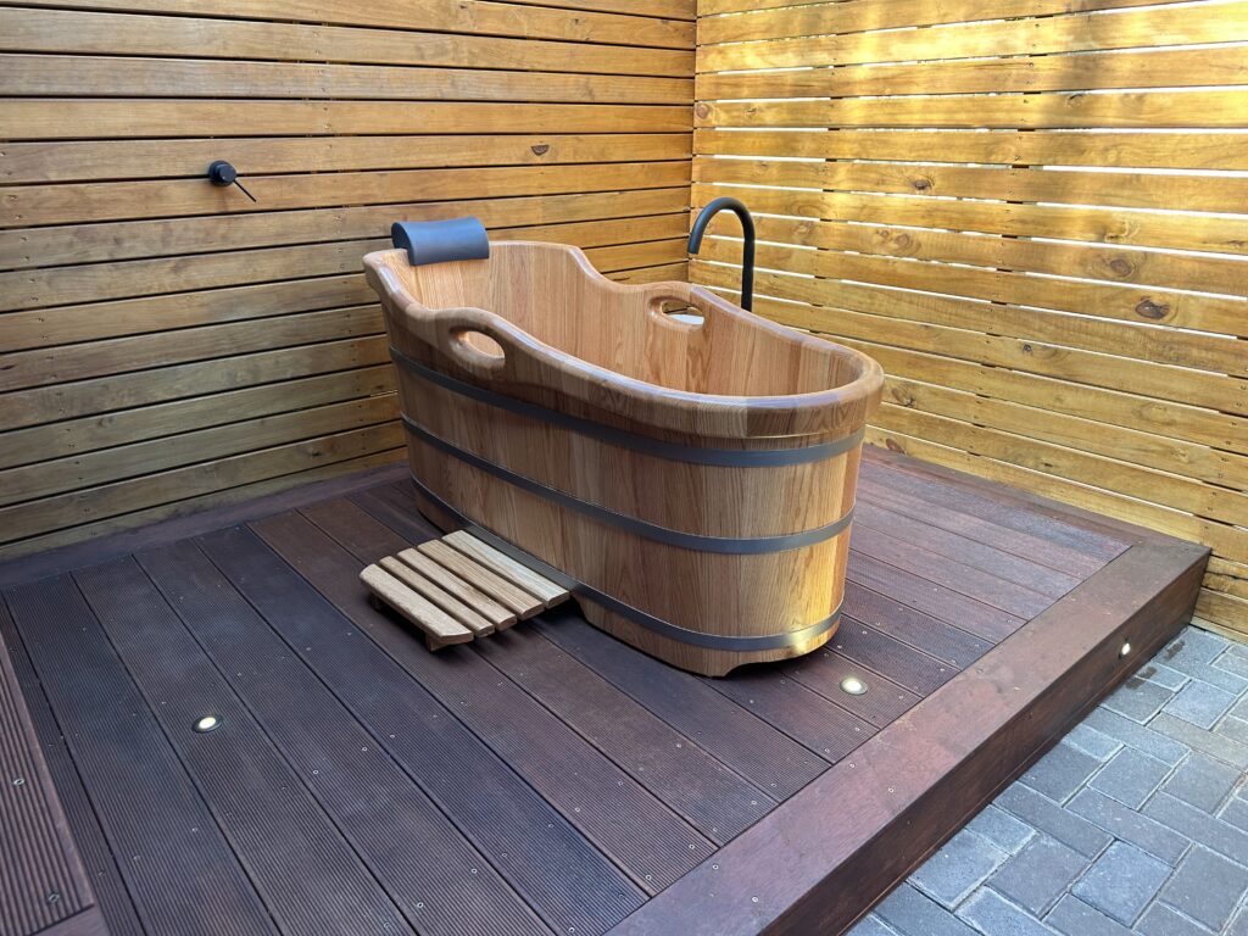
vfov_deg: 56.8
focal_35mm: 24
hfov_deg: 71.6
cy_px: 468
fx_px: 865
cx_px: 624
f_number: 1.78
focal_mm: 6.86
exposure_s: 1/121
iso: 125
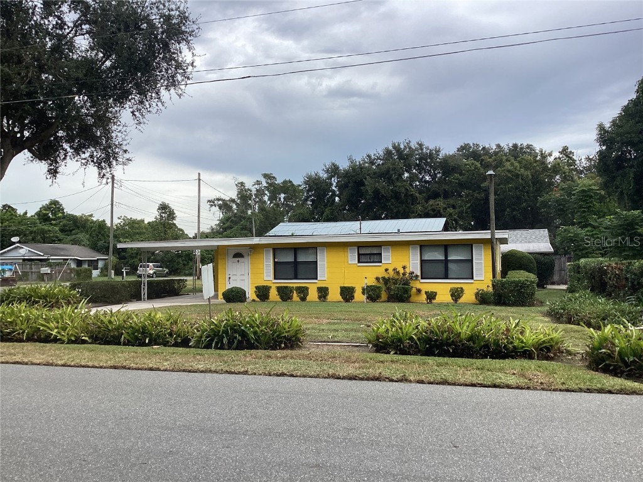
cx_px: 322
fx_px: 576
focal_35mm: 31
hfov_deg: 58.4
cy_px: 241
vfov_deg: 45.4
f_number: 2.4
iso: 25
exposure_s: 1/708
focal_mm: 3.3
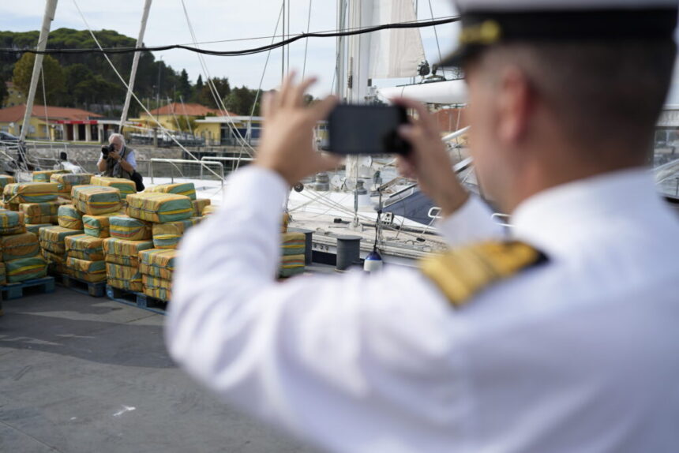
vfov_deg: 37.9
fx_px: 660
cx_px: 340
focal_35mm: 35
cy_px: 226
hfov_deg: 54.4
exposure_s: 1/4000
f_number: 2
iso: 100
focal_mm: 35
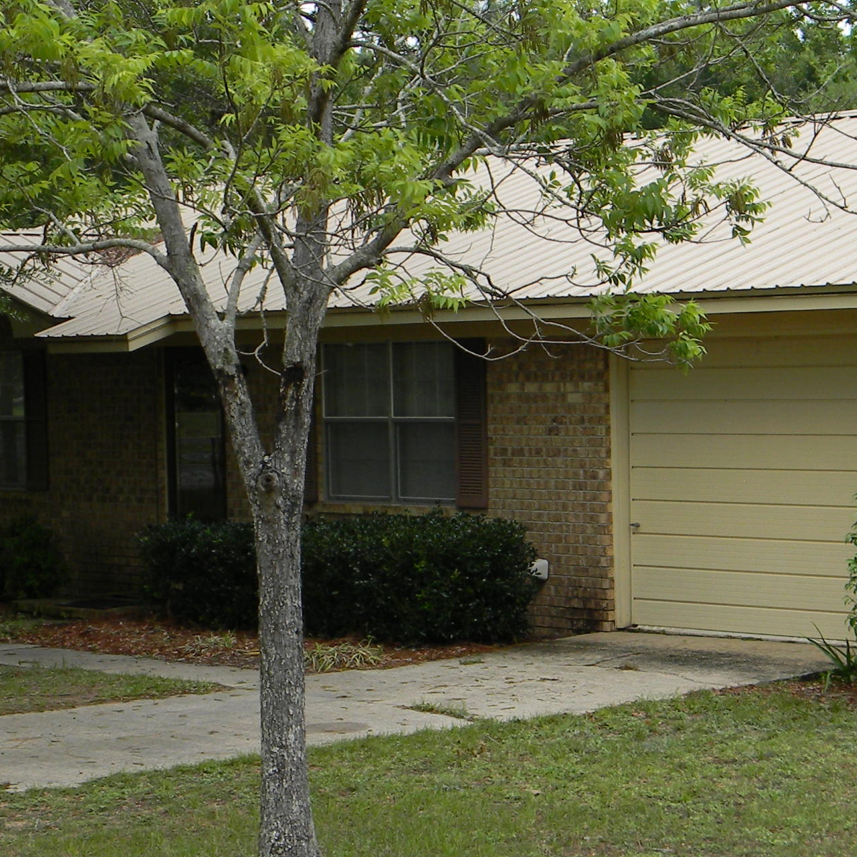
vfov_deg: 17.7
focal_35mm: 98
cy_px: 407
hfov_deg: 17.6
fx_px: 2745
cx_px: 638
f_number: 3.9
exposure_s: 1/117
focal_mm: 8.6
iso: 80
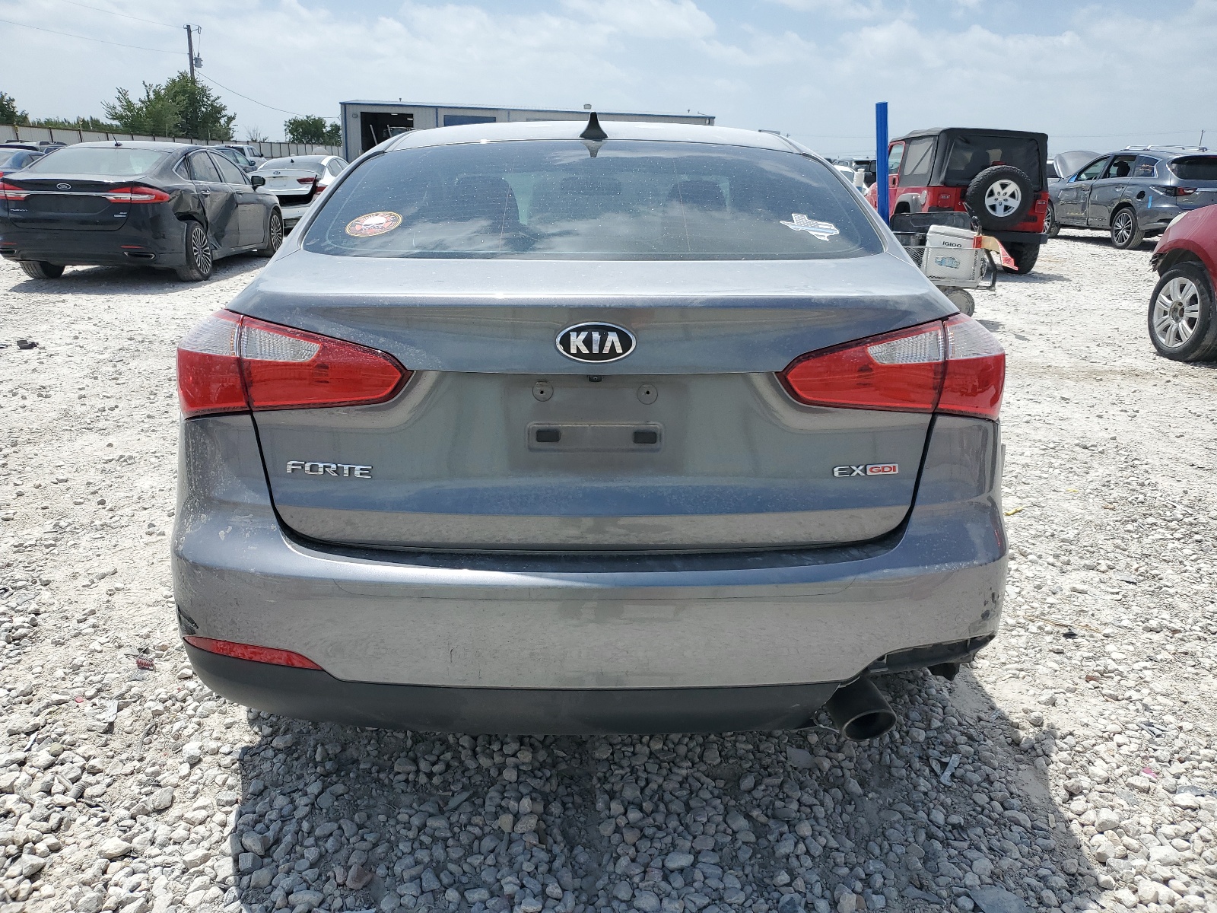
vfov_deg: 53.1
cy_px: 456
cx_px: 608
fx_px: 914
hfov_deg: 67.3
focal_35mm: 26
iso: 50
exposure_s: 1/3333
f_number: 1.5
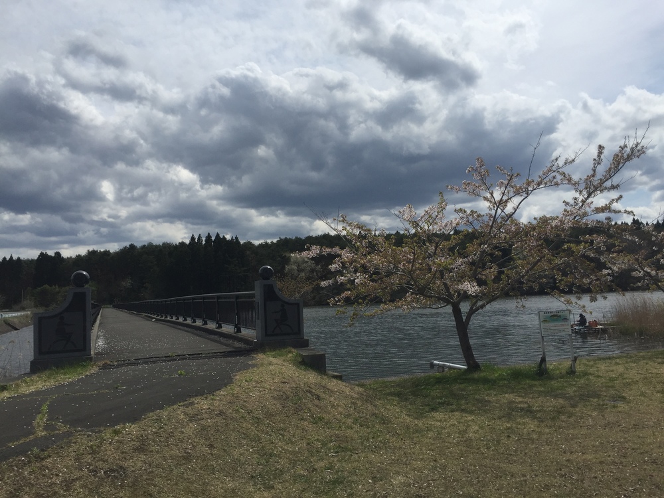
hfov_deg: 61.7
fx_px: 556
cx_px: 332
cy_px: 249
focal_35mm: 29
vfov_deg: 48.2
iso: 32
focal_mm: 4.15
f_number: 2.2
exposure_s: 1/4950
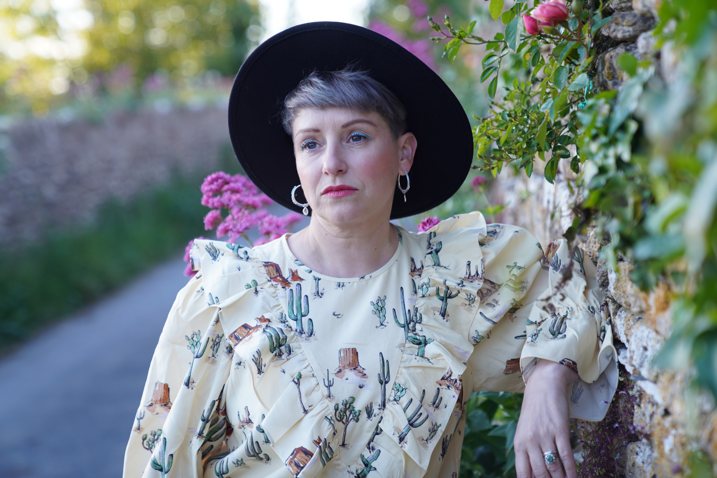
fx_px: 1394
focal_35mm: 70
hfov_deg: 28.8
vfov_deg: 19.5
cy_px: 239
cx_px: 358
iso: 125
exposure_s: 1/100
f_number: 2.8
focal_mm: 70
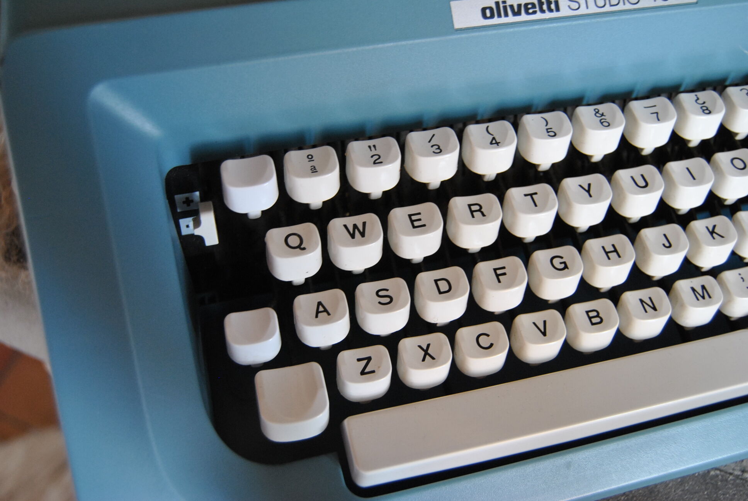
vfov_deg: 34.3
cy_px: 250
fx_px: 811
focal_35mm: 39
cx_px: 374
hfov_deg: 49.5
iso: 500
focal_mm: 26
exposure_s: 1/30
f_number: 4
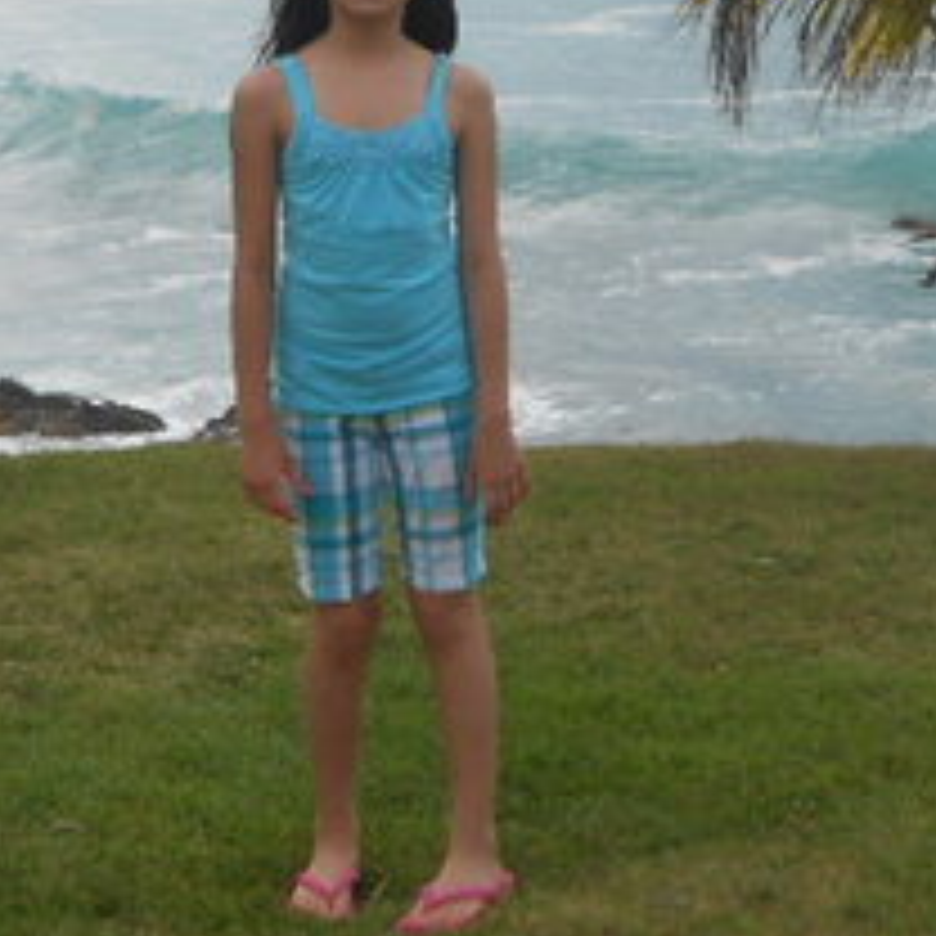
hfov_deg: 14.8
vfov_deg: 14.8
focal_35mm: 117
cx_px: 243
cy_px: 148
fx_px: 3579
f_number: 4.2
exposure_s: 1/800
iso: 80
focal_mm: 7.7
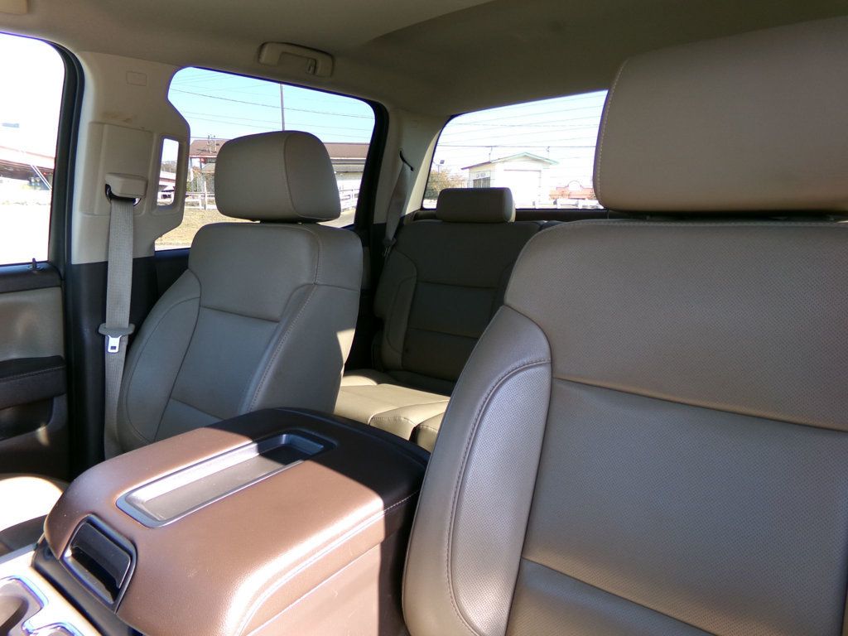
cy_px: 318
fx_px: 588
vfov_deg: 56.8
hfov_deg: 71.6
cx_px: 424
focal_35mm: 24
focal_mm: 4.3
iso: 100
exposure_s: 1/70
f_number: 3.7
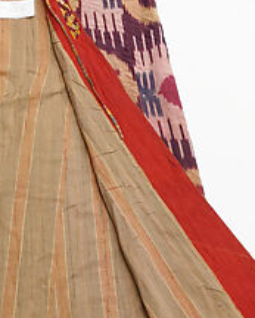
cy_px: 230
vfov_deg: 22.6
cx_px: 43
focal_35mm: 84
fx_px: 792
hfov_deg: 18.1
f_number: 2.4
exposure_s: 1/40
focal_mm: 3.3
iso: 25
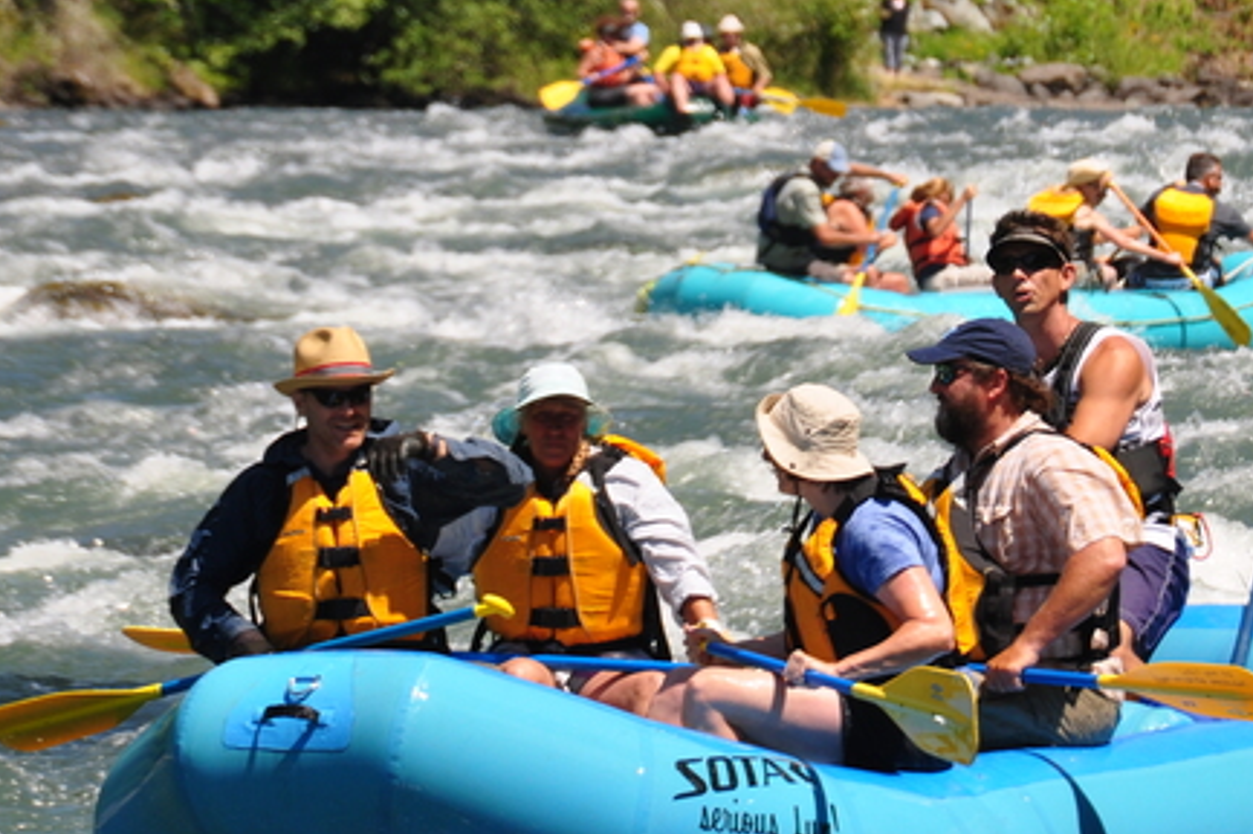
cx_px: 799
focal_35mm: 554
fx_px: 19267
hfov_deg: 3.7
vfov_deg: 2.5
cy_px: 178
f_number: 10
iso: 200
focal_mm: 200
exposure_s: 1/250
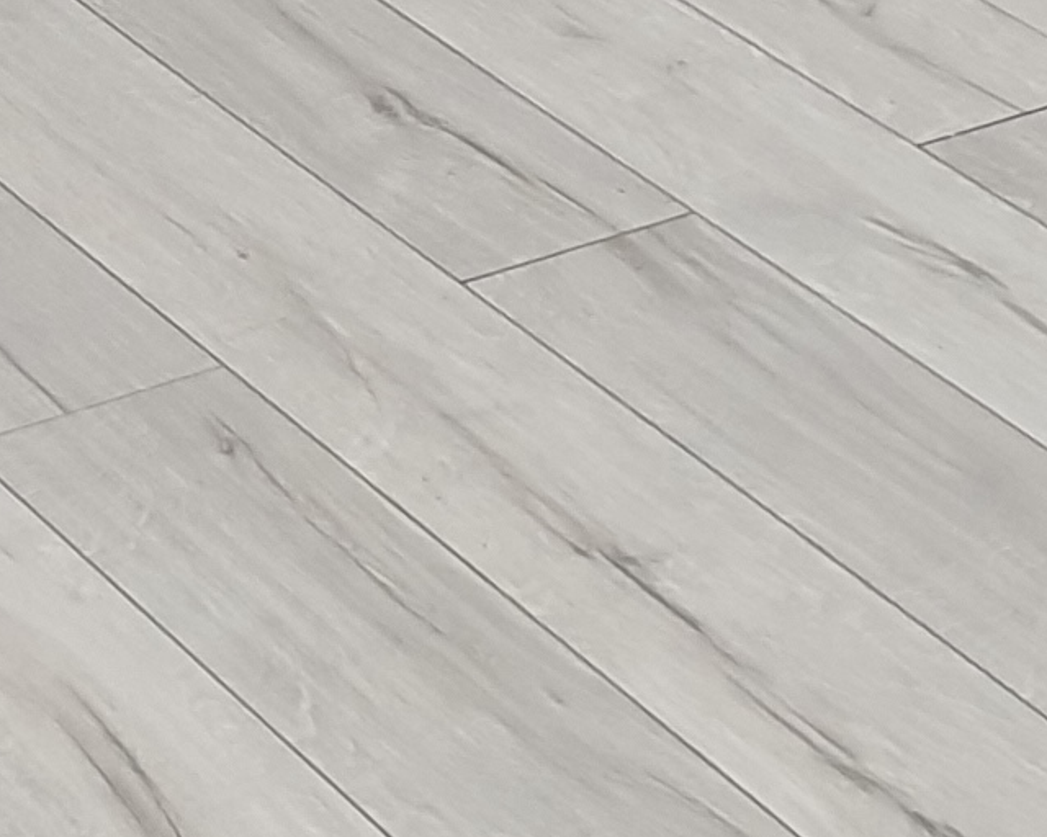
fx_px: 4958
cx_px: -312
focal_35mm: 160
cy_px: -1453
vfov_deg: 8.5
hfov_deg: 11.7
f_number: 2.4
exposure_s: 1/50
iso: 160
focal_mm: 4.3
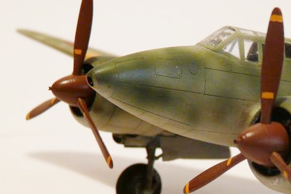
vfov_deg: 13.6
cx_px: 274
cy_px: 167
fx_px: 808
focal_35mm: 100
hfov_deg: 19.9
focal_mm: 7.9
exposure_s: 1/40
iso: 160
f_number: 3.2
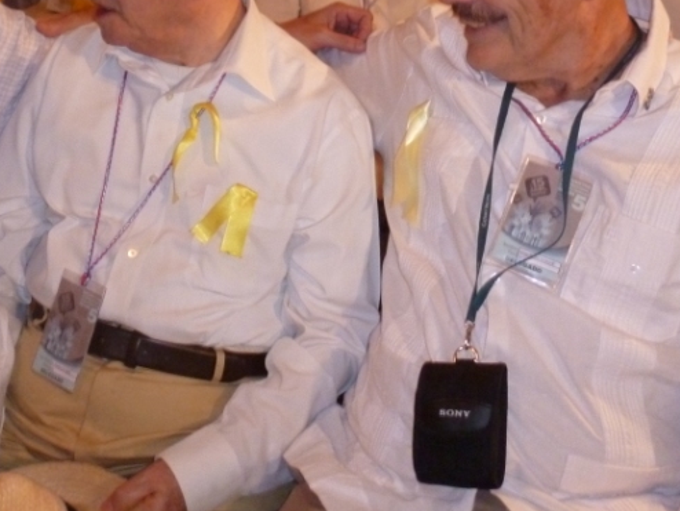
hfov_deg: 33.2
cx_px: 304
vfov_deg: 24.3
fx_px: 1140
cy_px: 15
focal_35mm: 58
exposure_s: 1/60
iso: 400
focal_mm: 5
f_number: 3.1
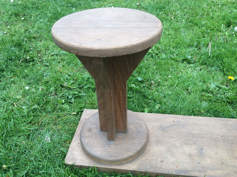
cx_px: 118
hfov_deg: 56.9
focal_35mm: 32
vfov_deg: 44.1
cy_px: 88
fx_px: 219
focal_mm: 3.3
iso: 32
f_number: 2.4
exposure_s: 1/152
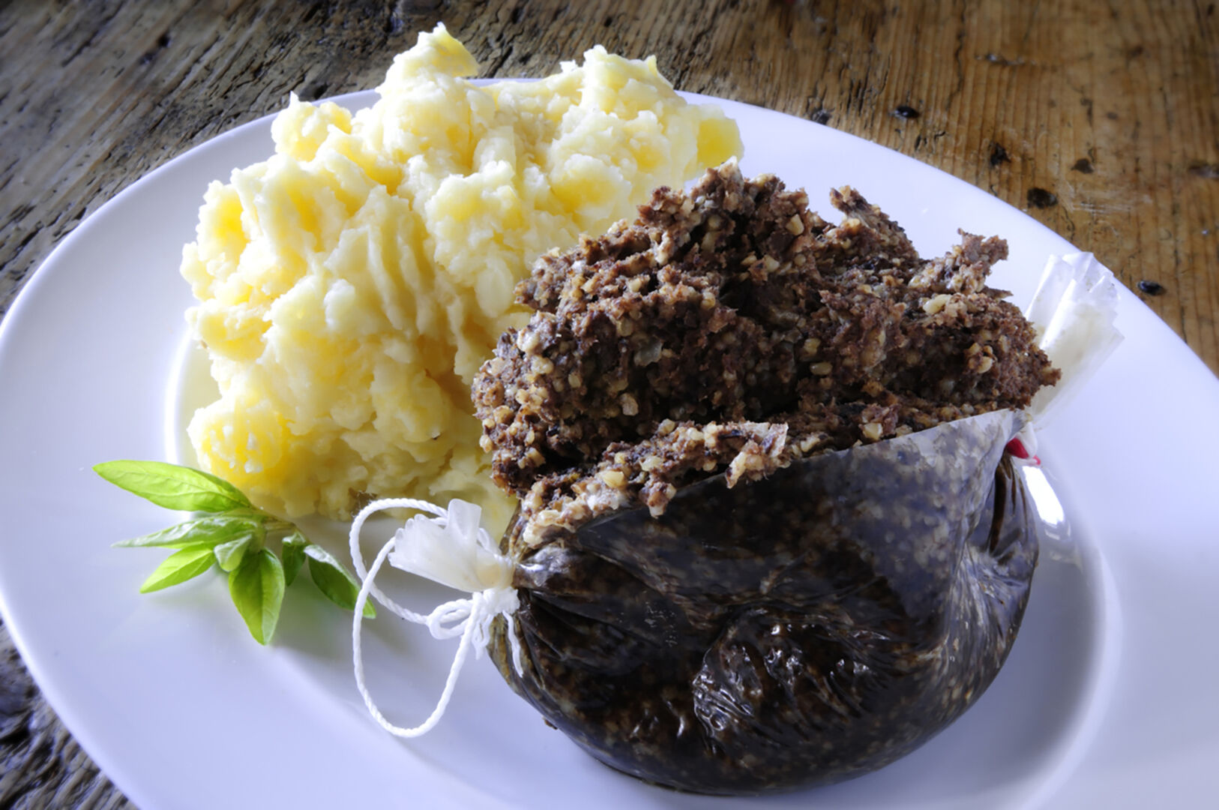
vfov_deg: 26.4
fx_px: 1725
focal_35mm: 51
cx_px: 610
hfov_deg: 38.9
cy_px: 405
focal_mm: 34
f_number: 22
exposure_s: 6
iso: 100
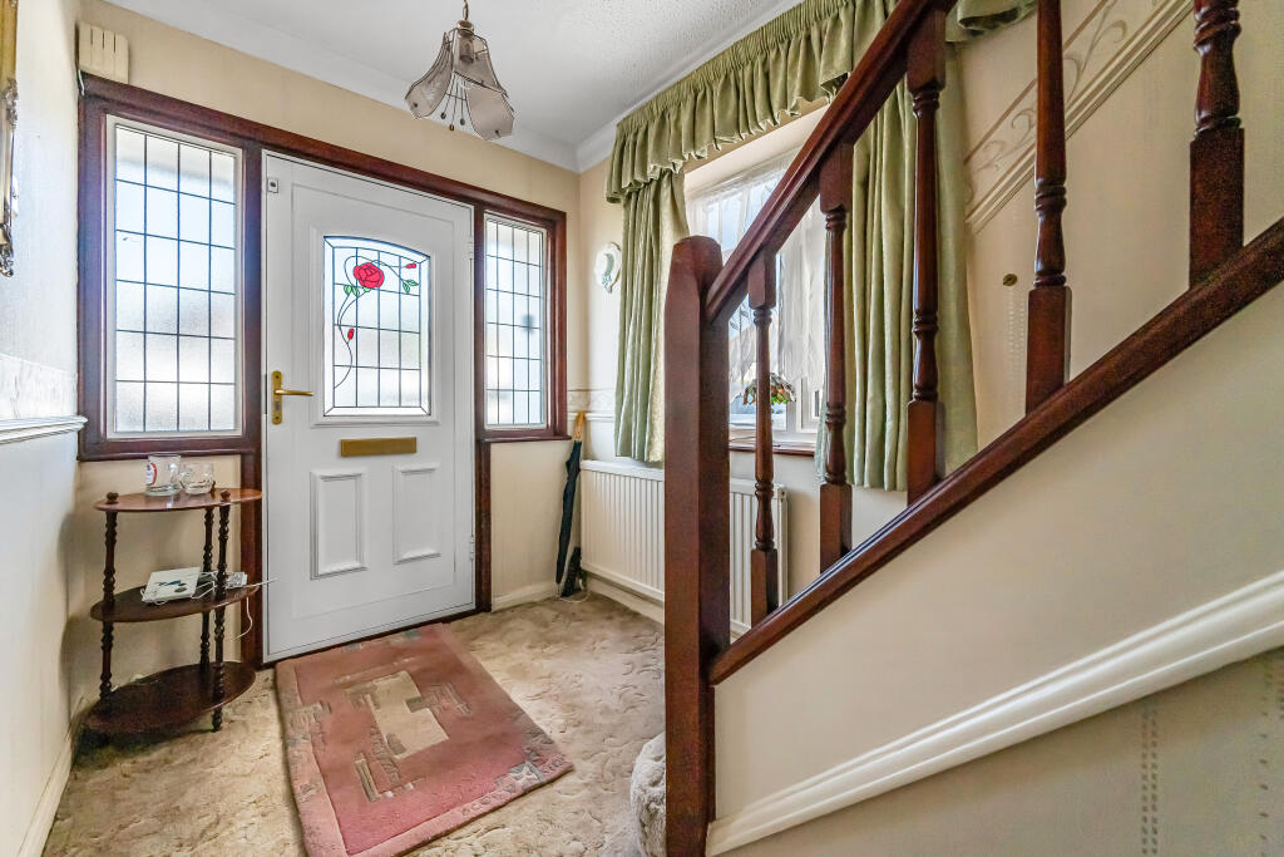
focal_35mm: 14
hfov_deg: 104.2
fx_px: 499
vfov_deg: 81.2
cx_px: 642
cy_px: 428
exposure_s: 1/250
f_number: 7.1
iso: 320
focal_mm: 14
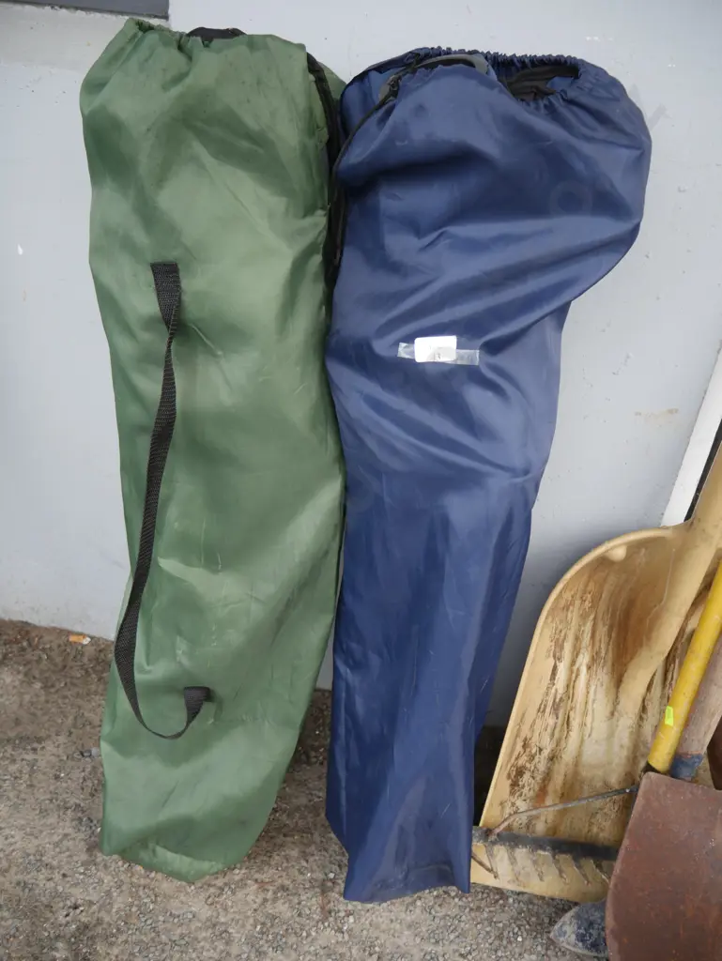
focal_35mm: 28
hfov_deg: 49.8
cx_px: 361
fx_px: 778
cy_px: 480
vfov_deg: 63.4
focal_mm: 14
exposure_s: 1/80
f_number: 3.5
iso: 200
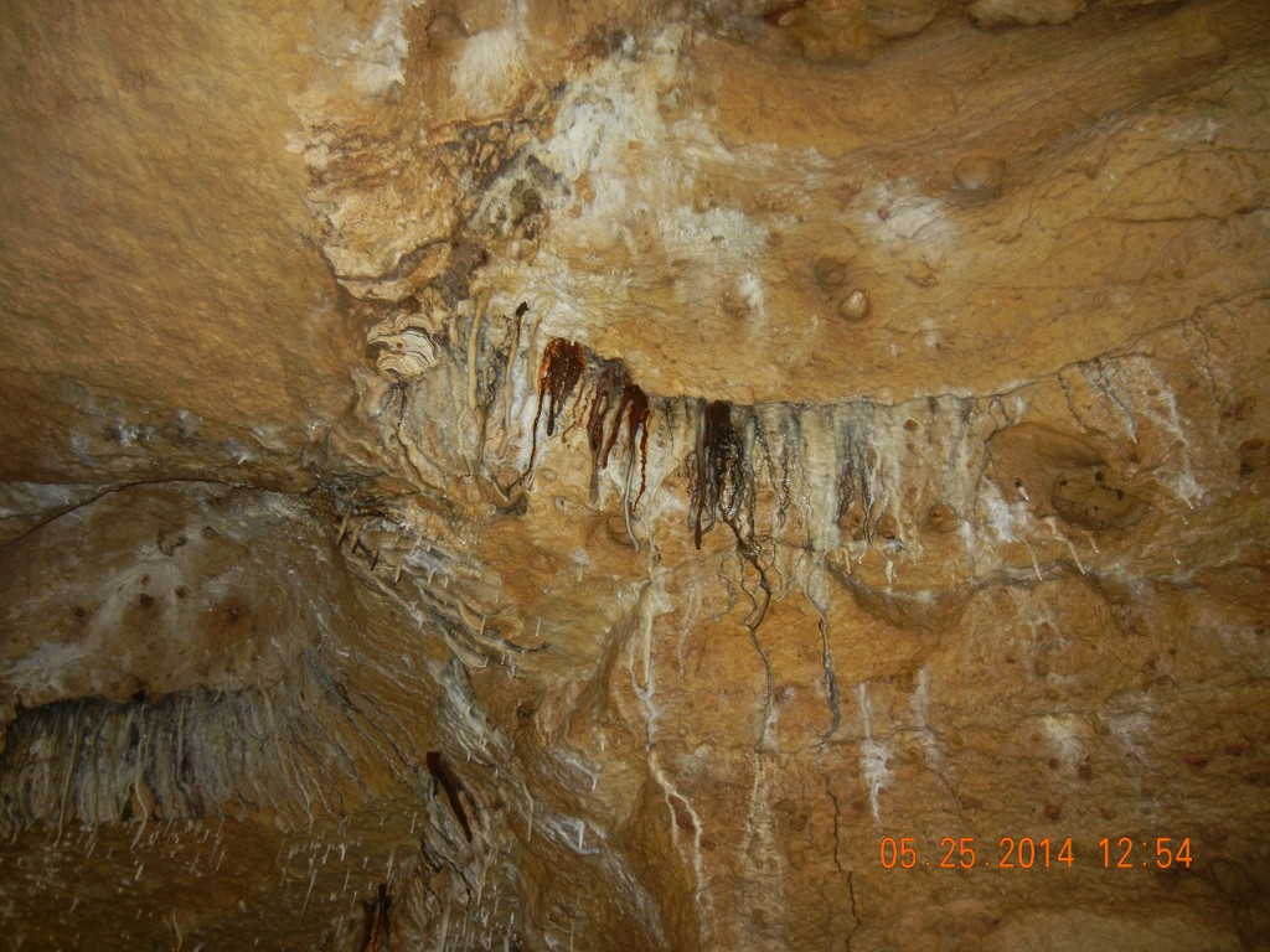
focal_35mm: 30
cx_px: 635
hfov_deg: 60.0
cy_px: 476
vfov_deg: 46.8
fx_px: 1101
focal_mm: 5.4
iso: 210
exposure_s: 1/30
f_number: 3.5
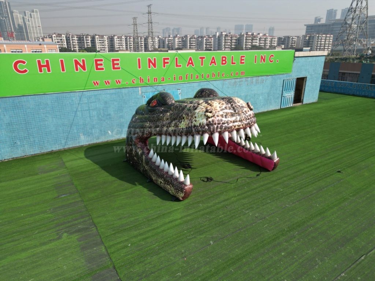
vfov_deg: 56.8
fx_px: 260
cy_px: 140
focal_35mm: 24
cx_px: 188
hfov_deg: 71.6
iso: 100
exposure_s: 1/2500
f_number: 1.7
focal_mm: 6.72
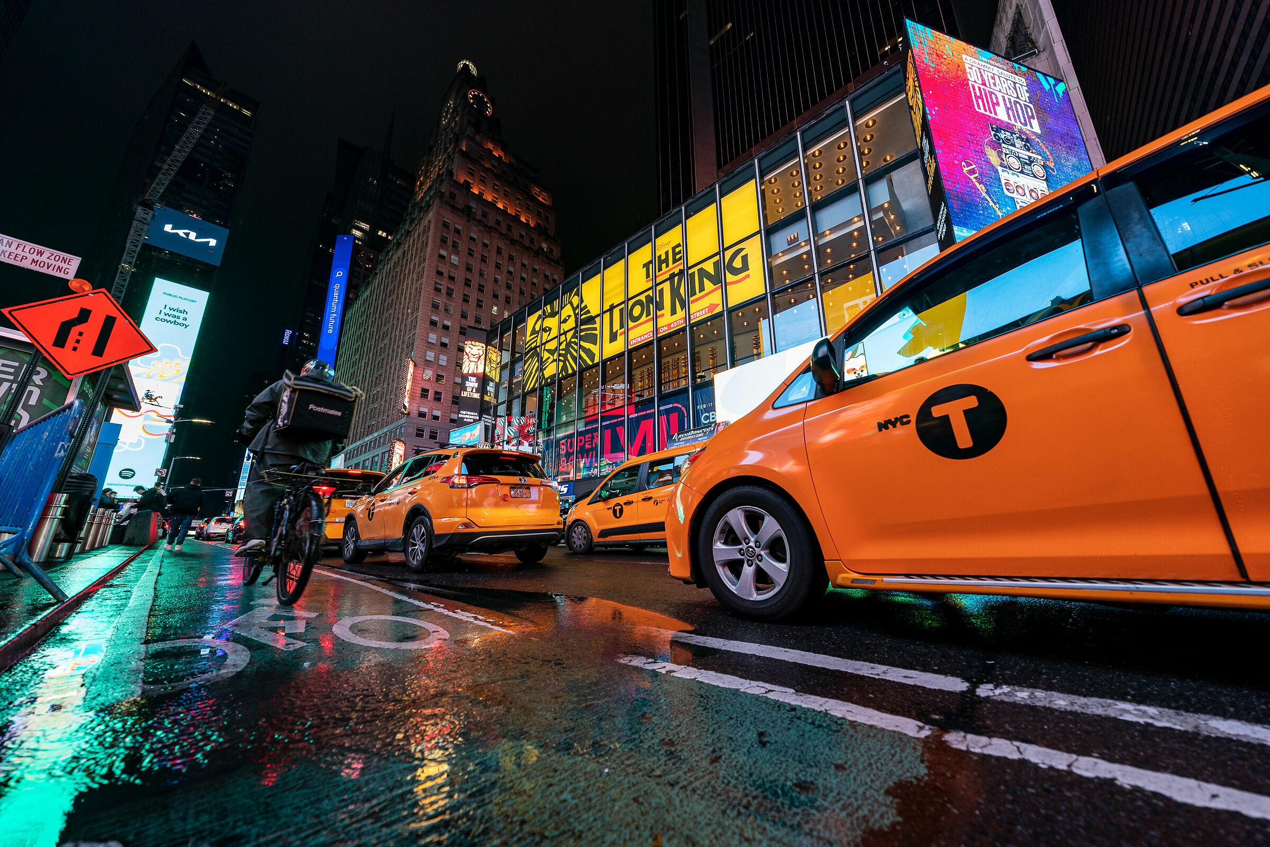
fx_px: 423
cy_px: 424
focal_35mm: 12
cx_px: 635
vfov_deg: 90.0
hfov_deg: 112.6
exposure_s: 1/100
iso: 500
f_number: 3.5
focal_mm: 12
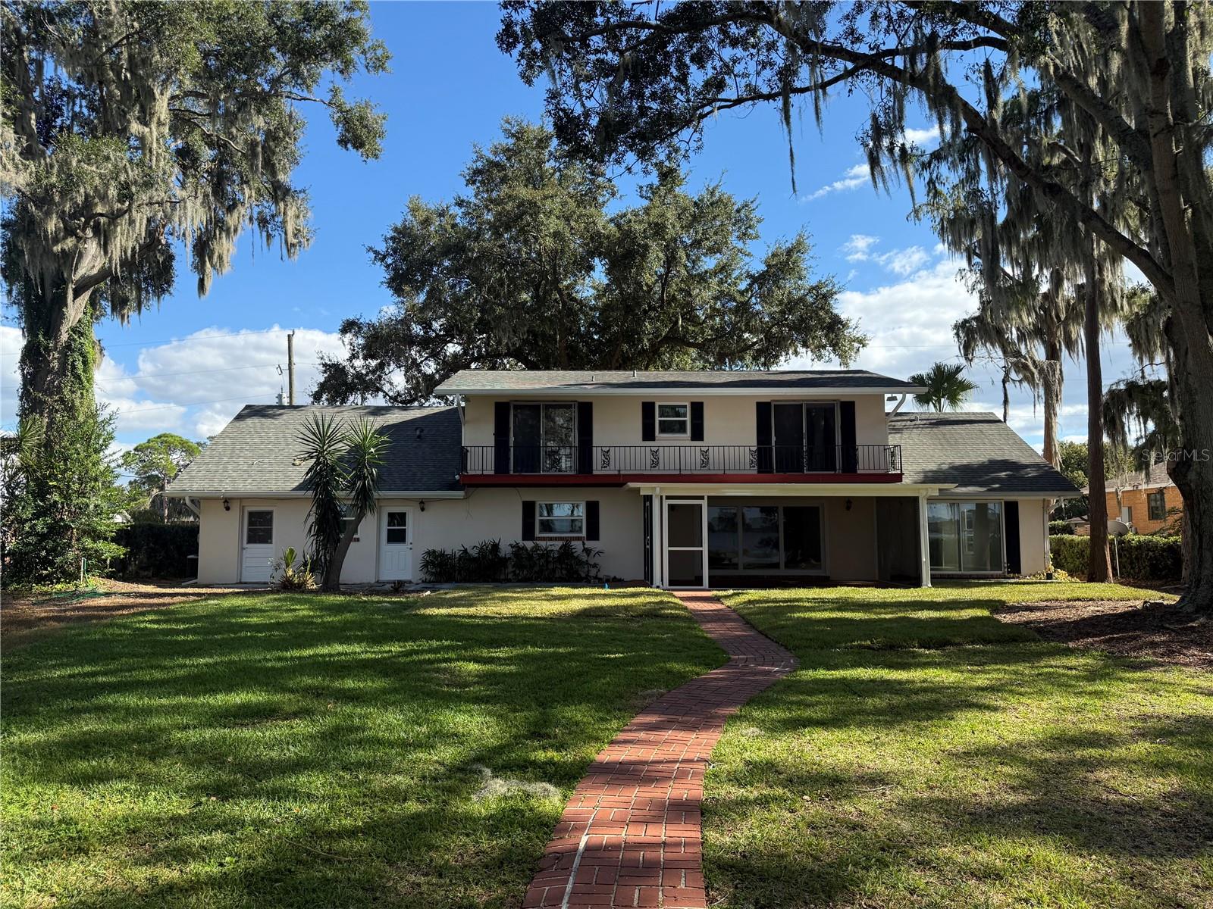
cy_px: 454
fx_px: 841
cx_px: 606
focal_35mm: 24
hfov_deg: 71.6
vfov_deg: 56.8
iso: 100
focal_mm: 6.76
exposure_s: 1/2611
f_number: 1.78
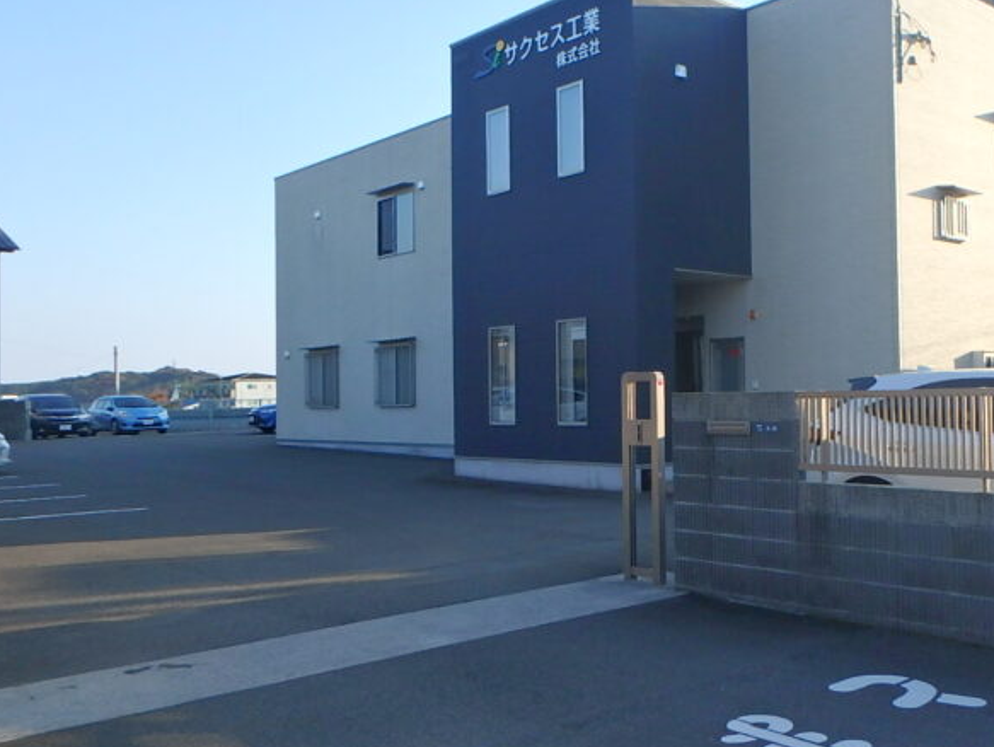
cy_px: 362
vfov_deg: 39.7
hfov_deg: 49.0
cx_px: 760
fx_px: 1034
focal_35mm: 36
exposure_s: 1/500
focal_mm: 3.7
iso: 125
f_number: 3.5
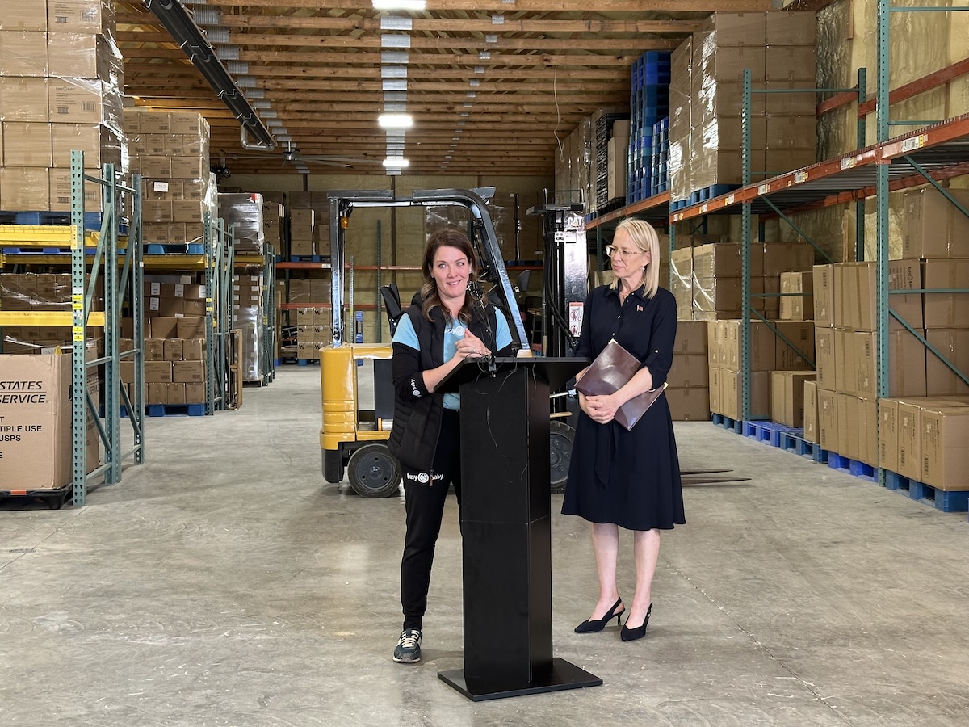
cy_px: 364
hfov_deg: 39.7
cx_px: 484
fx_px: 1344
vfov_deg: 30.3
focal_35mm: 48
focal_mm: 6.86
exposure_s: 1/60
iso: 160
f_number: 1.78
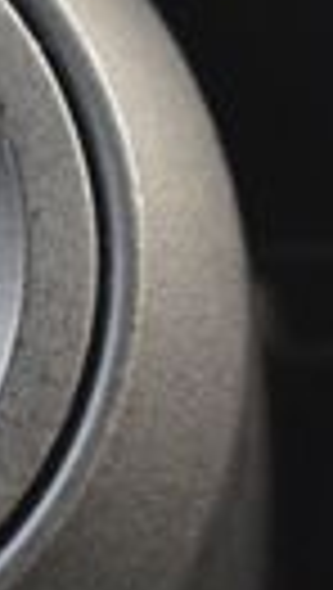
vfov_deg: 5.1
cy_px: 234
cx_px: -194
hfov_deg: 2.9
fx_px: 6580
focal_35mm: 421
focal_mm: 55
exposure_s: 1/13
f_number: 5.6
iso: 1600
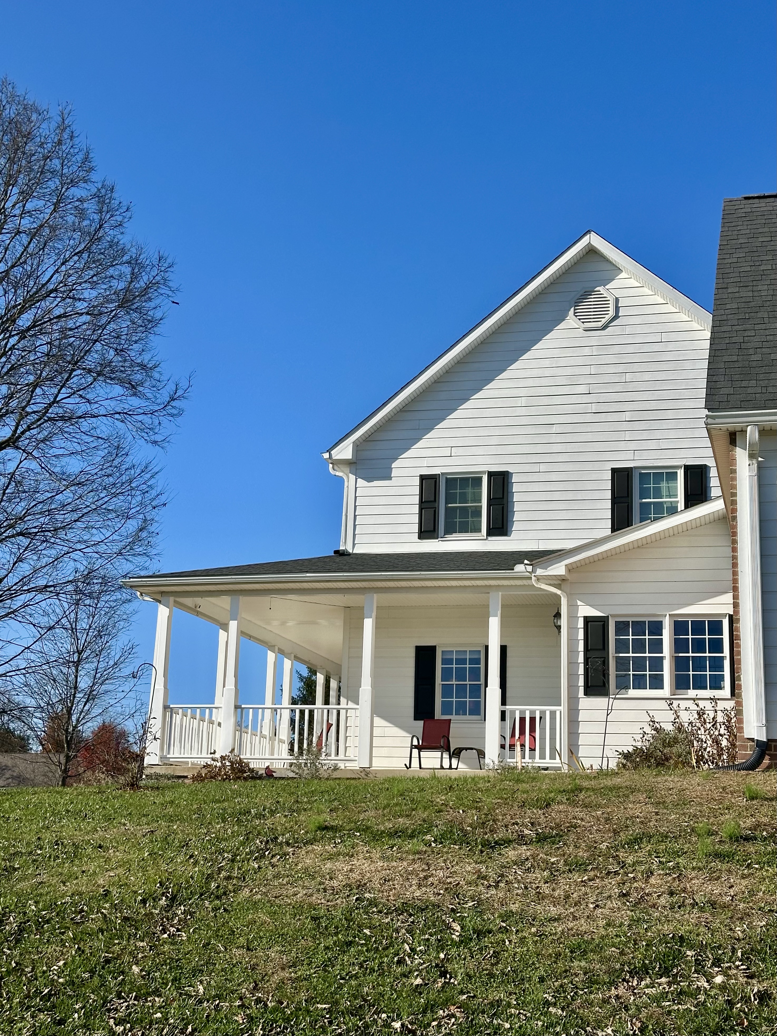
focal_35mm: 48
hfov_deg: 30.3
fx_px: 1437
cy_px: 518
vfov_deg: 39.7
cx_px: 388
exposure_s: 1/5263
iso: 64
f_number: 1.78
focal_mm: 6.86
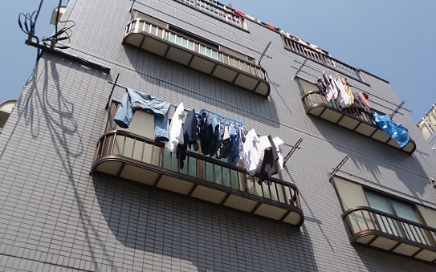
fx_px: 416
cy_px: 121
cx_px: 233
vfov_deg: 36.2
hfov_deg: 55.3
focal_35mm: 35
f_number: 9
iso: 100
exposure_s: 1/125
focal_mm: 5
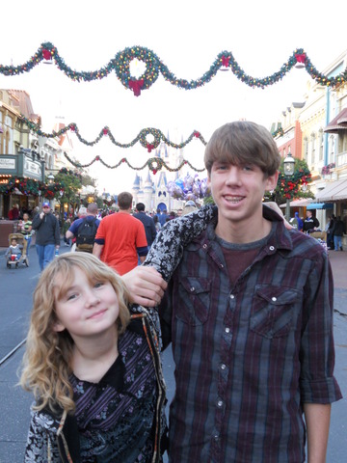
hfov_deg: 37.7
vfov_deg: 49.0
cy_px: 232
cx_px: 174
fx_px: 508
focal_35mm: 38
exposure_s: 1/30
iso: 250
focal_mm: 6.9
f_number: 3.9
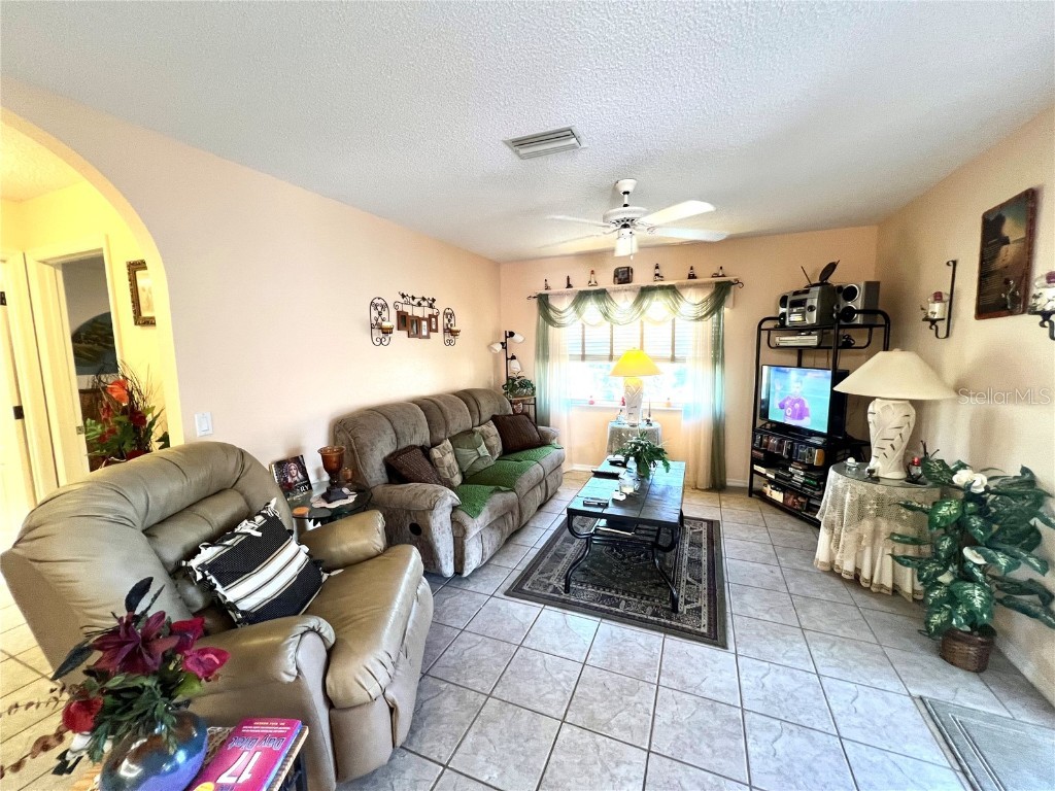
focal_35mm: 13
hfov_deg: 106.2
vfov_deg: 89.9
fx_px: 396
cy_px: 396
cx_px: 528
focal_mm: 1.57
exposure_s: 1/60
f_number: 1.8
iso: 200
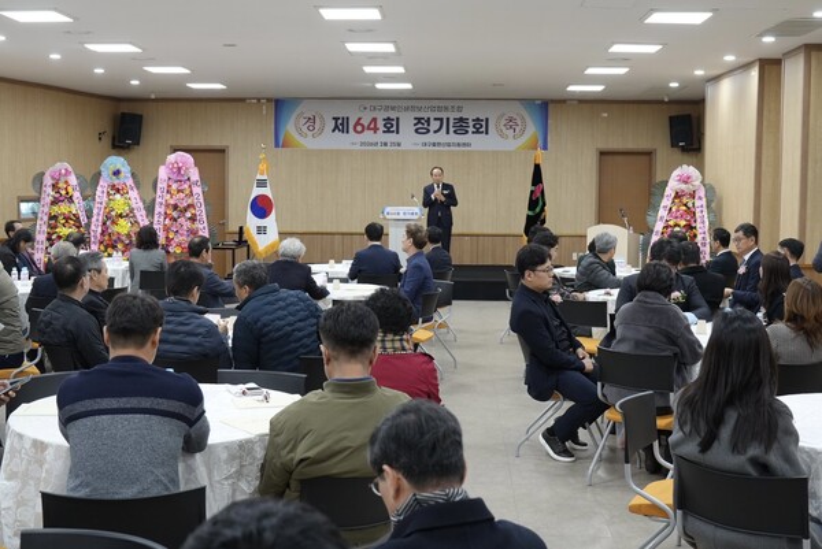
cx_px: 411
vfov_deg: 31.9
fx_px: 960
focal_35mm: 42
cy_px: 274
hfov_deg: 46.4
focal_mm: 28
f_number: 4
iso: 1000
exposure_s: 1/160
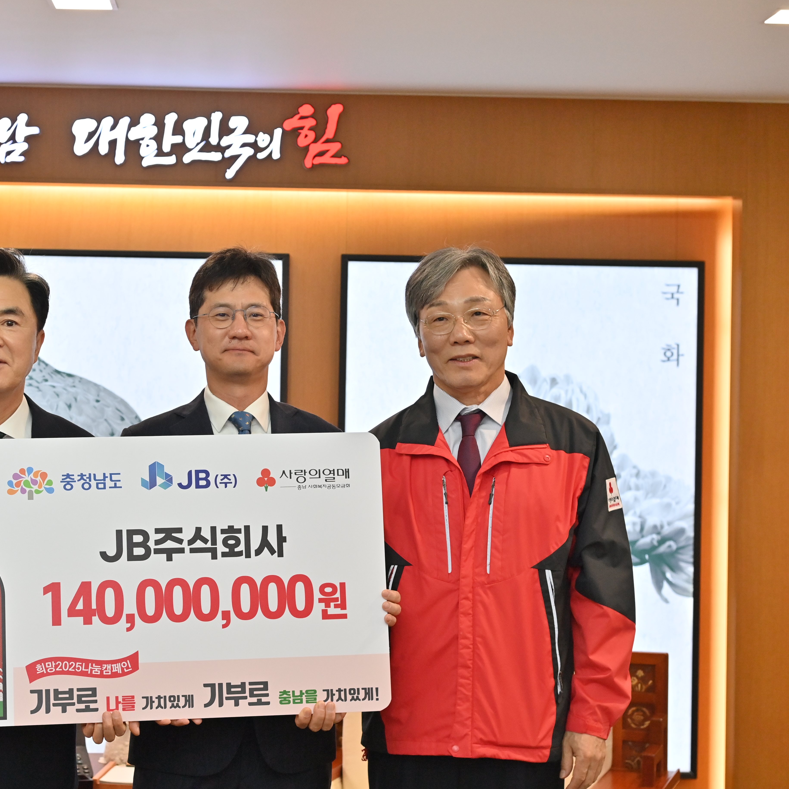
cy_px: 393
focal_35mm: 71
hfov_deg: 24.2
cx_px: 248
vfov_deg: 24.3
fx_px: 1831
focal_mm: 55
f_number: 5
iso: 2000
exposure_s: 1/250
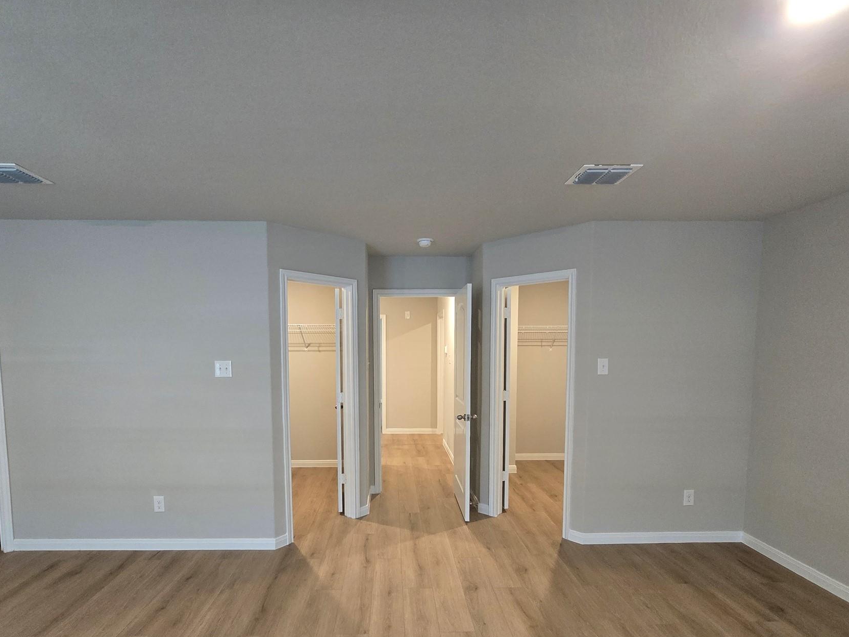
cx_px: 397
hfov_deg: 94.4
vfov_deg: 77.0
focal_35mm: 16
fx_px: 392
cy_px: 389
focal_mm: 2.2
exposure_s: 1/60
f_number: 2.2
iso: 500
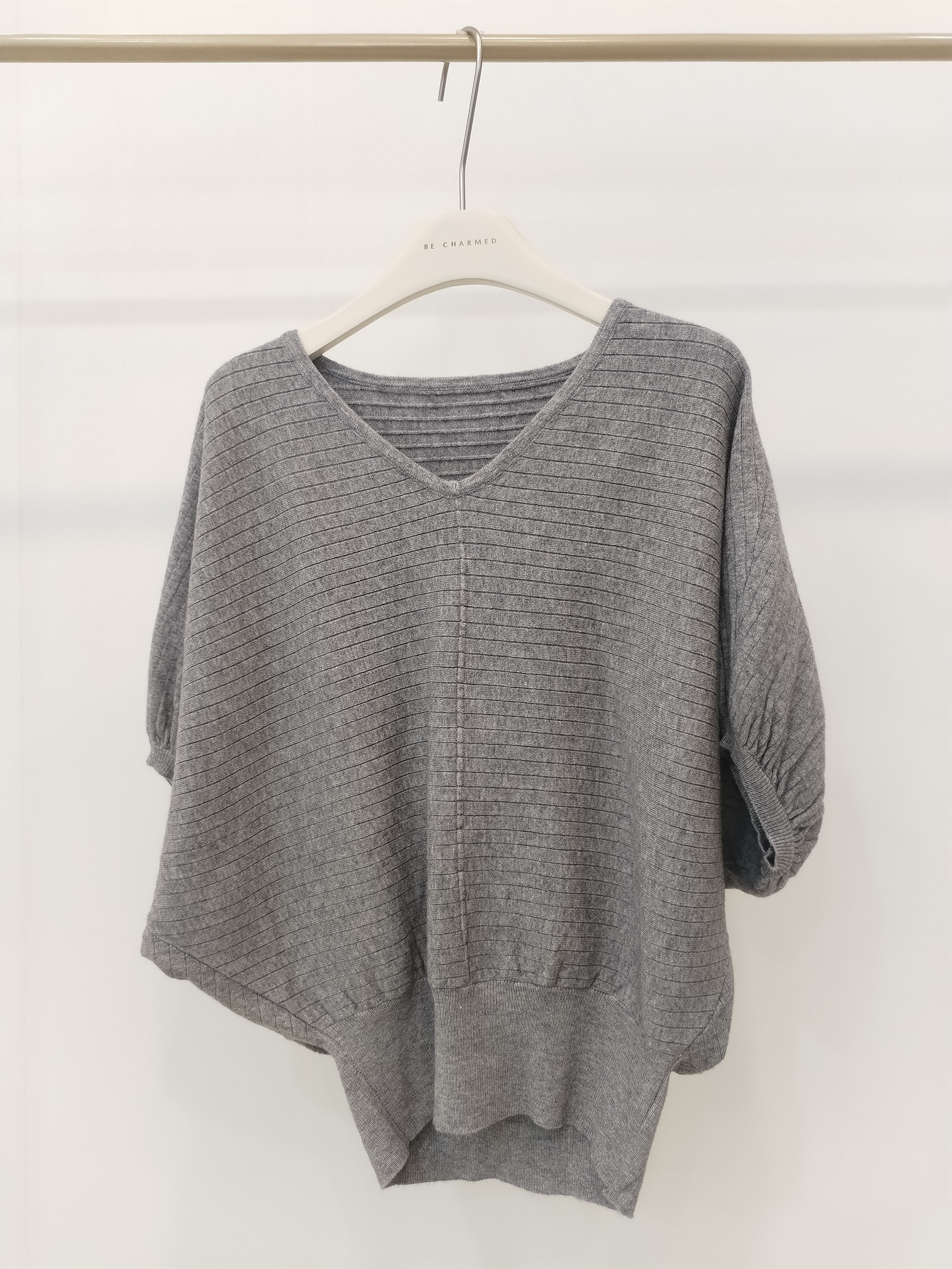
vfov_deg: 61.7
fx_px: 1063
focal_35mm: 29
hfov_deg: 48.2
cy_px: 634
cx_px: 476
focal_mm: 4.75
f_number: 1.8
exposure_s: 1/60
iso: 485
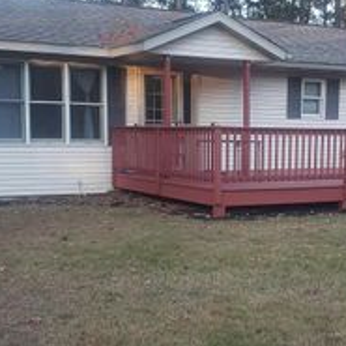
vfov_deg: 27.6
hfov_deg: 27.5
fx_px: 701
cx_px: 238
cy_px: 220
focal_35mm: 62
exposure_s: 1/60
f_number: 2.4
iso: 80
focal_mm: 4.3
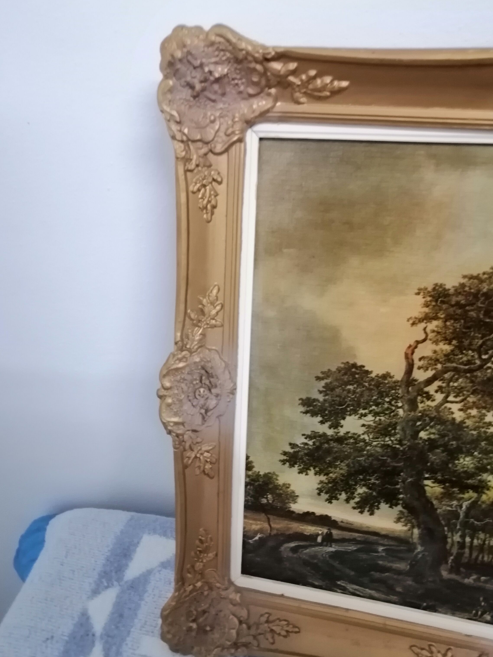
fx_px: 532
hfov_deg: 49.7
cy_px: 327
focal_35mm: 28
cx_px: 237
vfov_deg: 63.4
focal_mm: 3.96
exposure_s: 1/20
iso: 800
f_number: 1.8
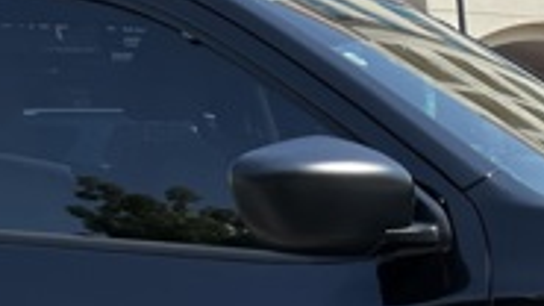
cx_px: 835
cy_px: 597
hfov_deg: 19.8
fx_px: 1327
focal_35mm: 92
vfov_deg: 11.8
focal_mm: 5.7
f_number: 1.5
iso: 50
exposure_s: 1/2165
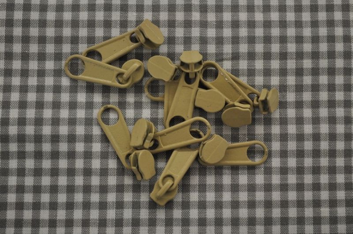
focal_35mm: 66
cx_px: 176
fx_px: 646
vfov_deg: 20.6
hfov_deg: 30.6
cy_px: 117
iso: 720
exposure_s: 1/60
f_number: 5.3
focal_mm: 44
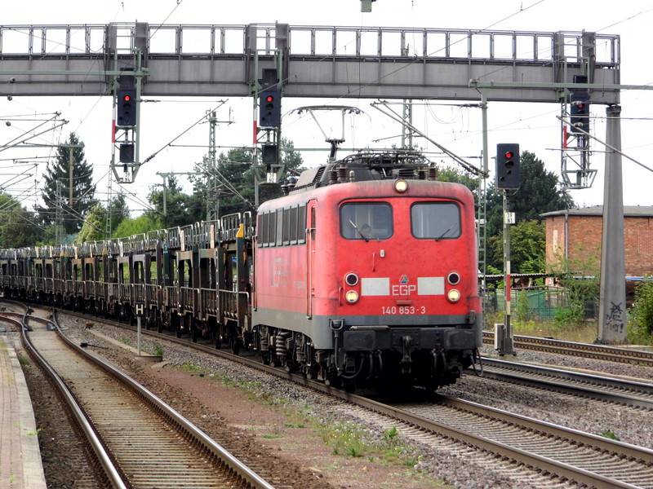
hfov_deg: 11.0
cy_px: 244
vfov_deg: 8.3
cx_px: 326
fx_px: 3377
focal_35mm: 179
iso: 100
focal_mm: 32.1
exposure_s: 1/165
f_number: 5.1
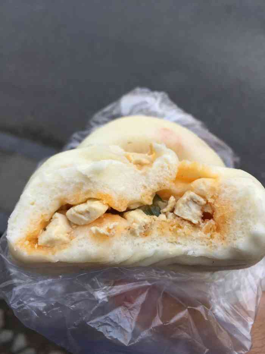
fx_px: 296
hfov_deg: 48.2
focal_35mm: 29
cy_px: 177
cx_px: 132
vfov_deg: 61.7
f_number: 2.2
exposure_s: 1/582
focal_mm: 4.15
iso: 25
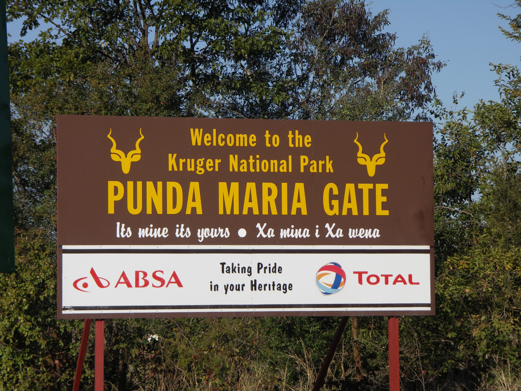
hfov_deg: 13.6
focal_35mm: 145
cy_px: 196
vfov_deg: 10.2
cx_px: 260
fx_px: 2182
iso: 50
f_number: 5
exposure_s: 1/500
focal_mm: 37.5
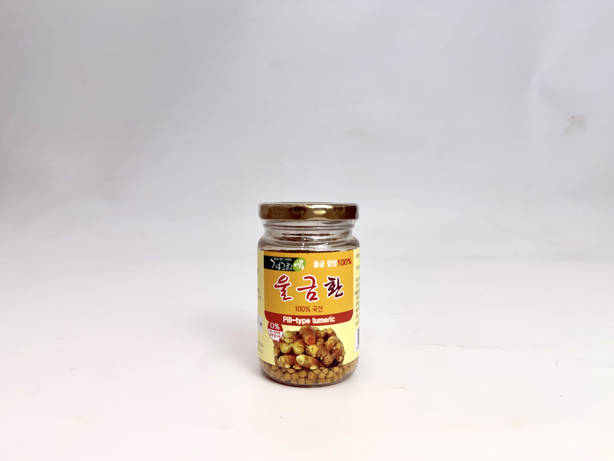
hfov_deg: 71.6
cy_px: 230
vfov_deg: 56.8
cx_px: 307
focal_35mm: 24
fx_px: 426
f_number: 1.78
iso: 80
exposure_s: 1/665
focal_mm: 6.76
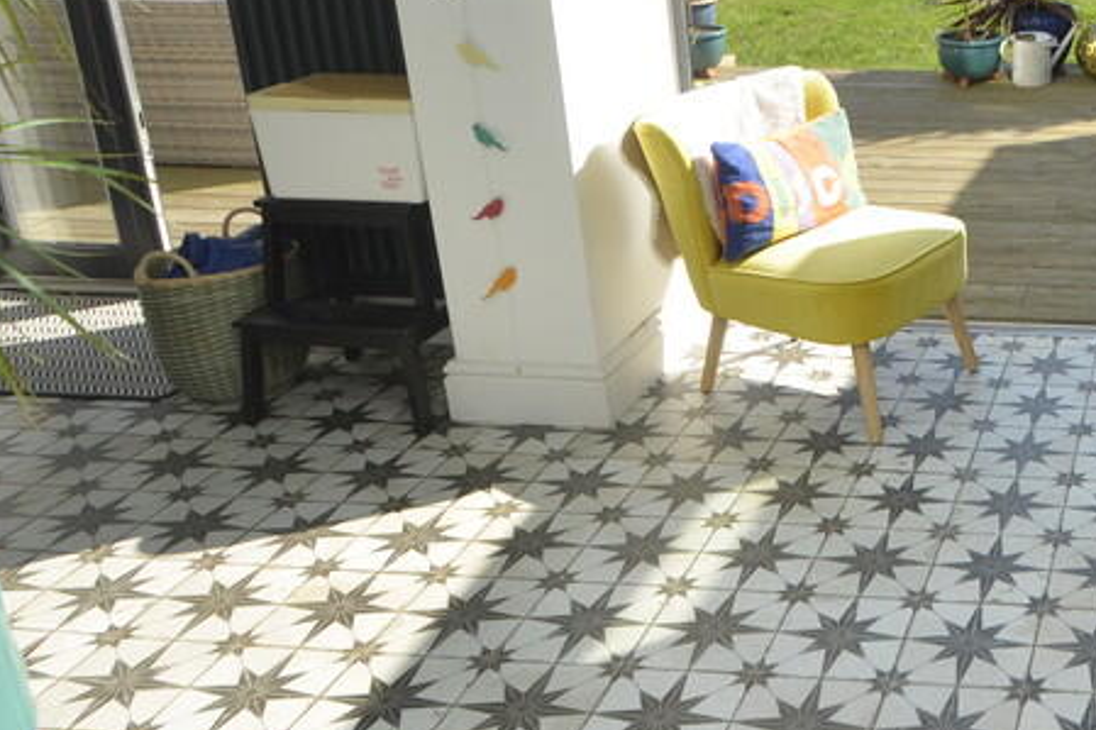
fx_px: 1248
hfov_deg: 41.0
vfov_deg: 31.8
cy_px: 149
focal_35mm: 41
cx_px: 1111
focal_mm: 12
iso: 100
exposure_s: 1/200
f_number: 7.1
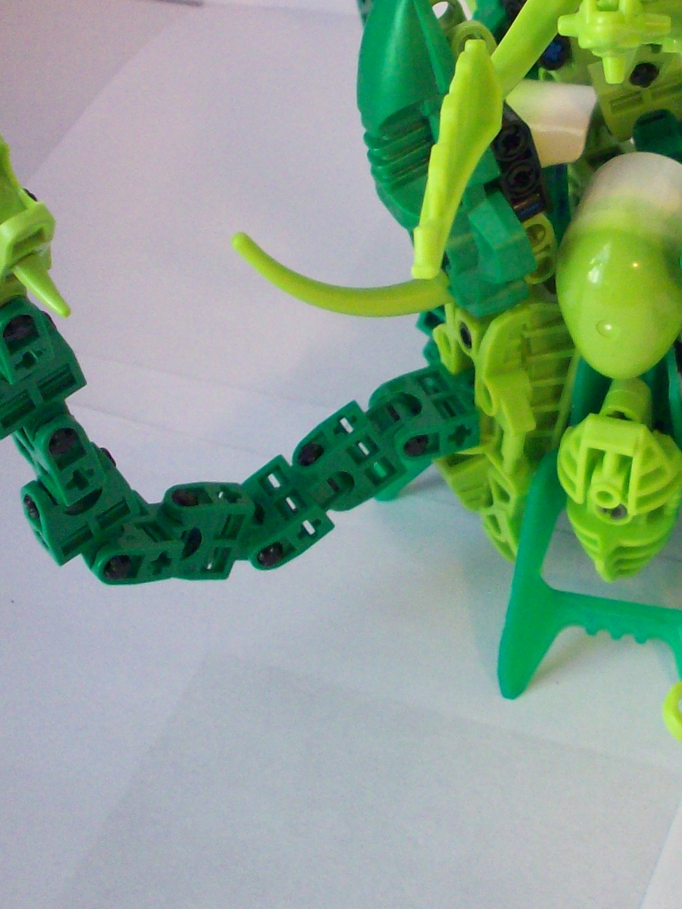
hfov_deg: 19.5
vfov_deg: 26.0
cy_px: 236
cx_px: 629
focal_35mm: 74
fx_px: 1944
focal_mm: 6.2
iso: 160
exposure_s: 1/9.52
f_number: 2.8
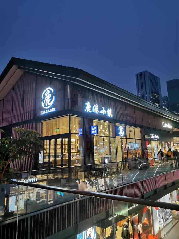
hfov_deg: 51.4
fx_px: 186
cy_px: 120
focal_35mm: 27
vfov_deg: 65.3
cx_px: 90
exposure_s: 1/100
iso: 320
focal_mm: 5.58
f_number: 1.8
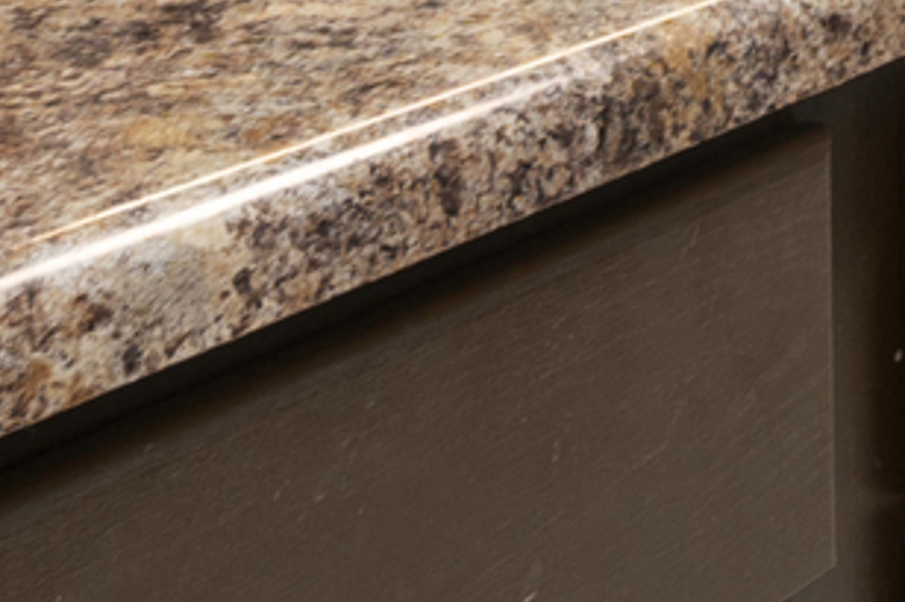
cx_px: 1084
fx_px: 1985
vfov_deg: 13.6
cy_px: -743
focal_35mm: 79
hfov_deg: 23.5
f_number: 8
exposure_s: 1/1.67
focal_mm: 10
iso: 250
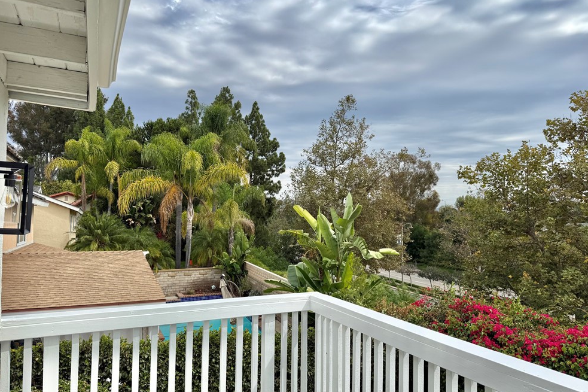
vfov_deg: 49.5
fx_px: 425
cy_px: 209
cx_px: 295
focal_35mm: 26
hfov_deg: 69.4
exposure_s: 1/4673
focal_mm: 6.76
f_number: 1.78
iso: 80
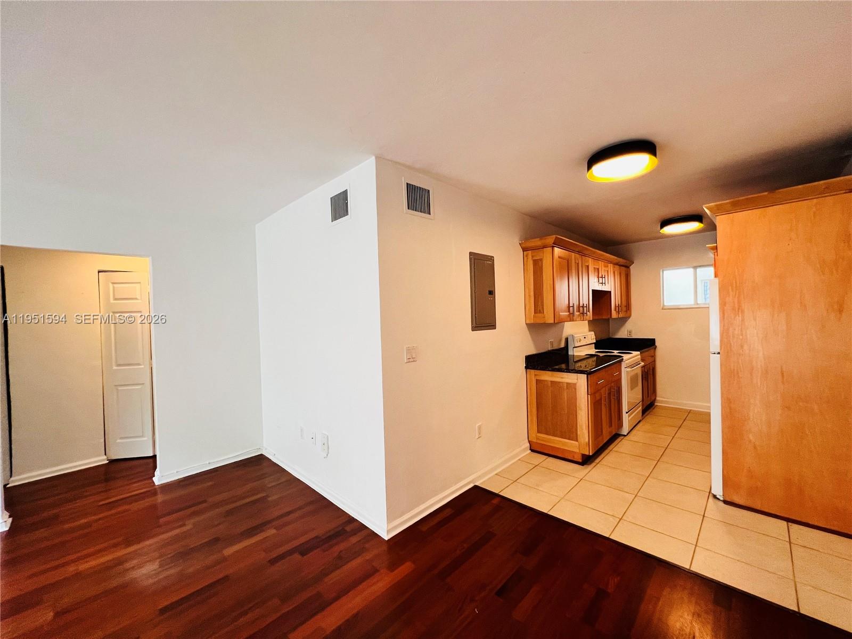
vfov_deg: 89.9
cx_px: 426
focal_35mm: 13
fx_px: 320
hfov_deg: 106.2
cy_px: 320
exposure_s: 1/120
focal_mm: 1.57
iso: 200
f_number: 1.8
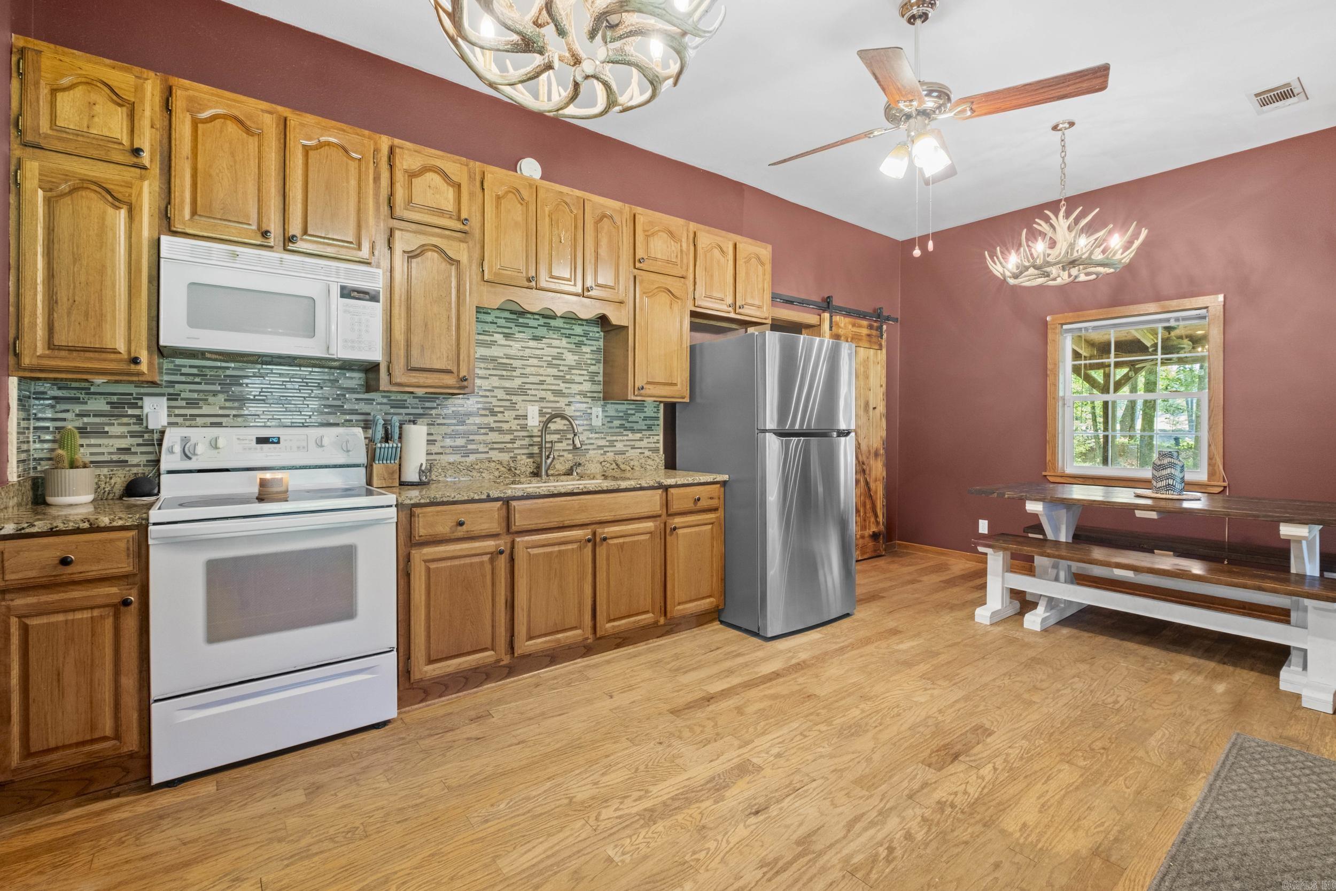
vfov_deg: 77.3
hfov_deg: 100.4
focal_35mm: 15
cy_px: 446
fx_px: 557
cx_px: 668
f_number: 8
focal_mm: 10
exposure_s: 1.3
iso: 800
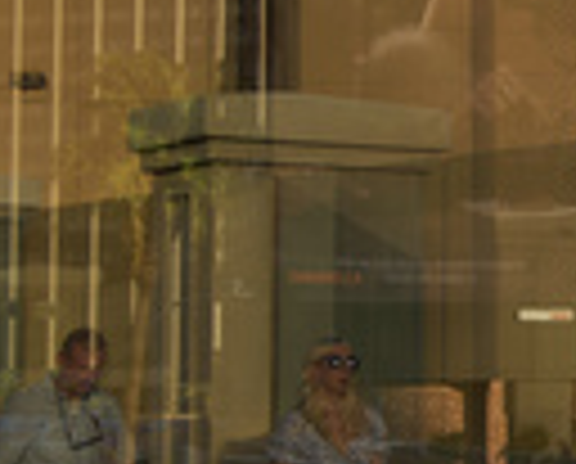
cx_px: 765
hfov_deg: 14.0
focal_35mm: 131
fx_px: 2238
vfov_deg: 11.8
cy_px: 155
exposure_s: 1/640
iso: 160
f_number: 6.3
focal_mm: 35
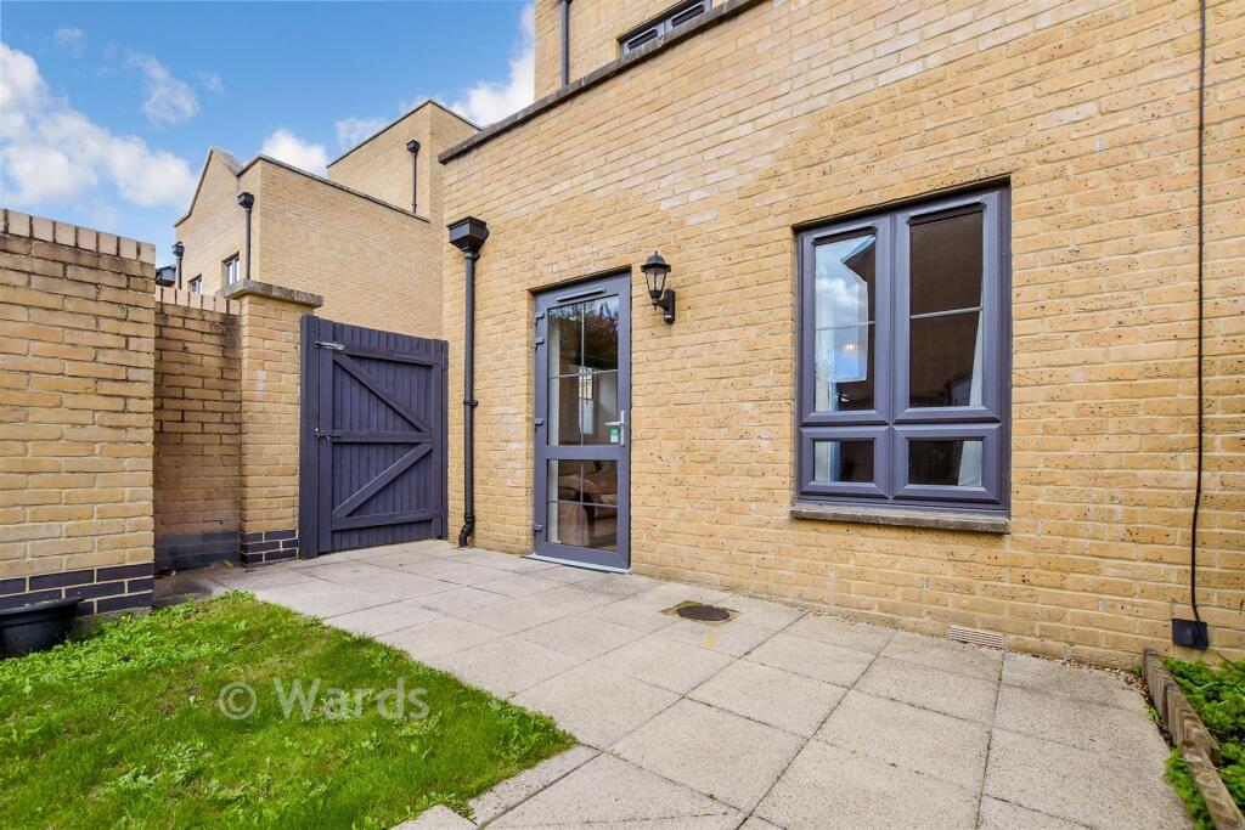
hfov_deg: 100.4
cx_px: 622
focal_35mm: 15
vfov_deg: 77.3
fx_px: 519
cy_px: 415
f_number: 8
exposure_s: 1/250
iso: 250
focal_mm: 10
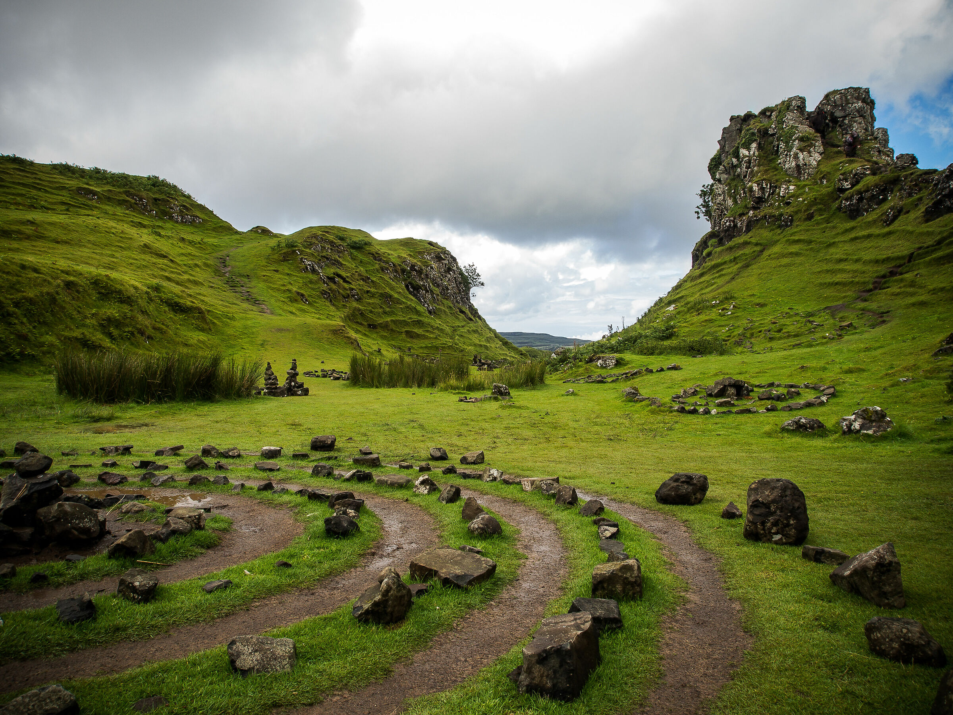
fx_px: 661
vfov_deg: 56.8
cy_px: 358
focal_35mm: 24
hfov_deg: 71.6
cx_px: 476
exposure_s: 1/80
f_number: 10
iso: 125
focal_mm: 12
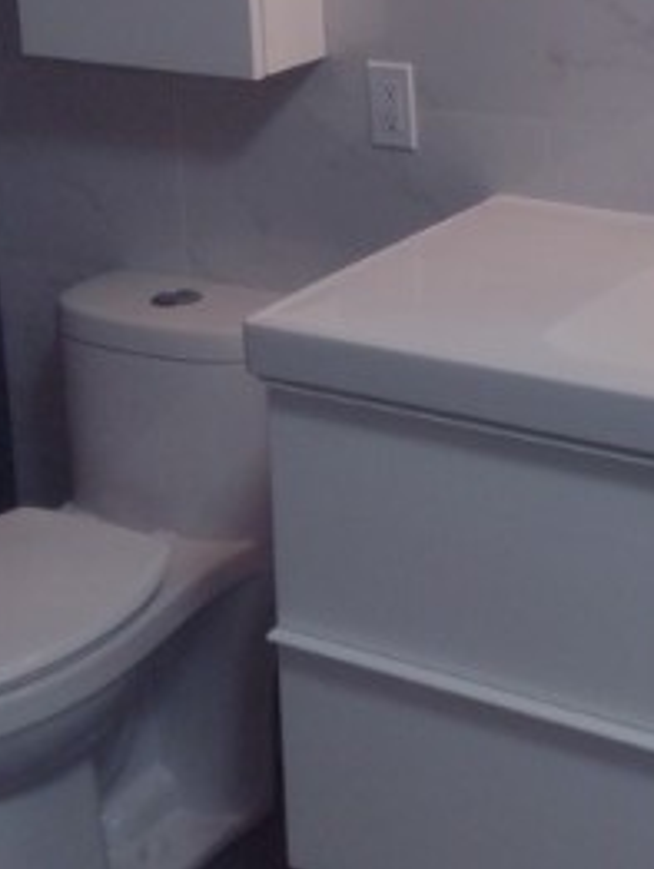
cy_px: -30
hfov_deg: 18.3
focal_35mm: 79
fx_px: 1987
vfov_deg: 23.5
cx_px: 637
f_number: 1.7
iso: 113
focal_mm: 4.71
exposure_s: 1/120
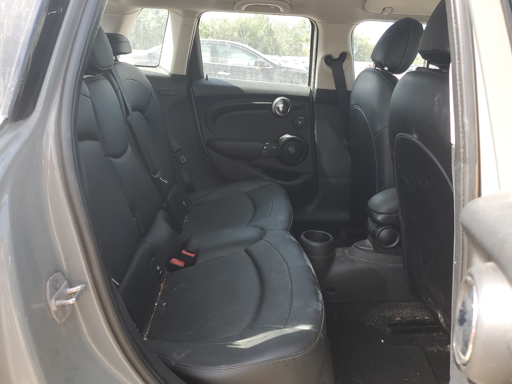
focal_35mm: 26
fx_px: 385
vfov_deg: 53.1
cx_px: 256
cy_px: 192
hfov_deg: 67.3
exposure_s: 1/278
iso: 50
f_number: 1.5
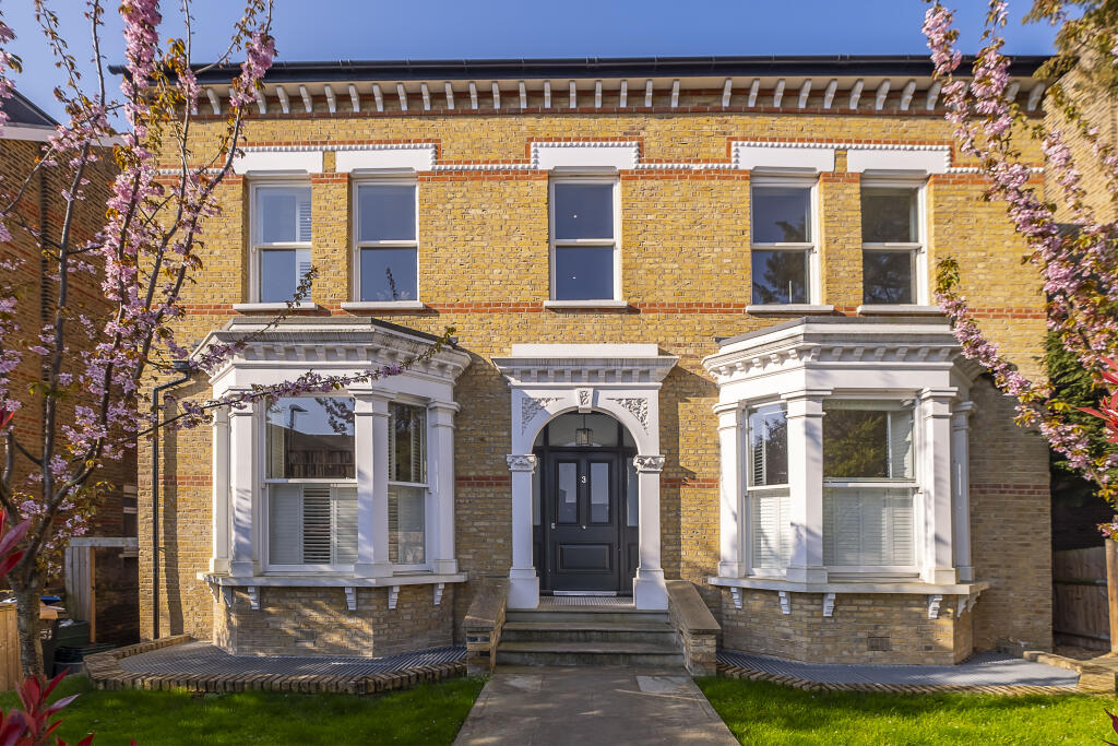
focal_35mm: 15
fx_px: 466
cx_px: 559
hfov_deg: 100.4
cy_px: 373
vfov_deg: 77.3
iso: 320
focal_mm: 10
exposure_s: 1/500
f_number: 5.6
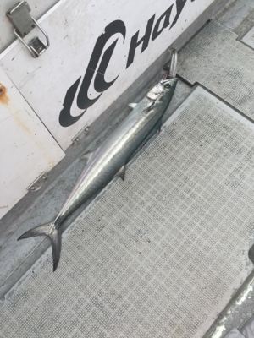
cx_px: 127
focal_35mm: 29
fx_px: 284
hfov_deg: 48.2
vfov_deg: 61.7
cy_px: 169
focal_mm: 4.15
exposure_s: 1/785
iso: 25
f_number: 2.2
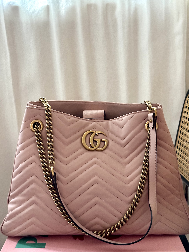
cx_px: 94
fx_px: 349
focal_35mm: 48
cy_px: 126
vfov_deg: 39.7
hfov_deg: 30.3
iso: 500
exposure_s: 1/34
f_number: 1.78
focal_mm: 6.86
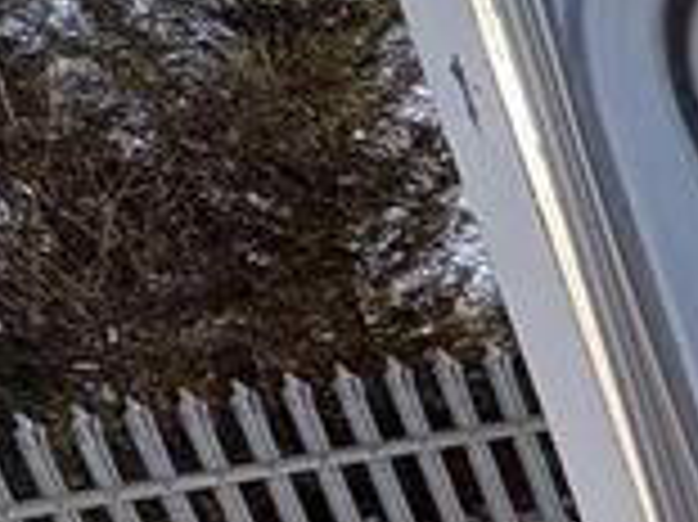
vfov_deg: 16.0
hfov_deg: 15.7
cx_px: 1576
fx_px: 1632
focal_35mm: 81
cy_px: 882
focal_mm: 2.22
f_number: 2.2
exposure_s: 1/357
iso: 40
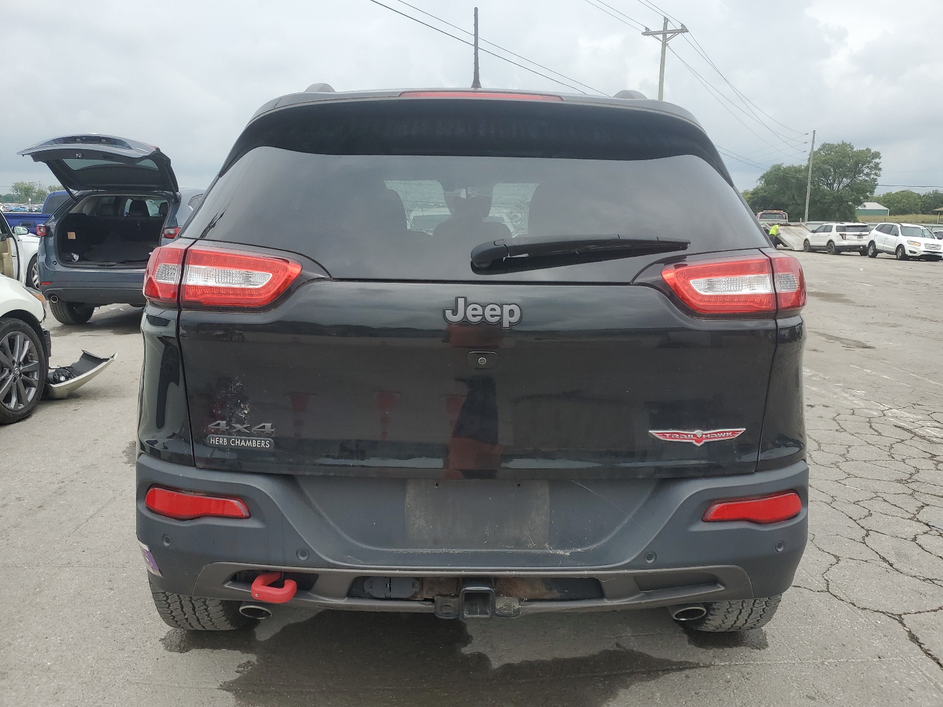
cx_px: 472
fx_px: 708
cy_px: 354
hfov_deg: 67.3
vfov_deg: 53.1
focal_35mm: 26
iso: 50
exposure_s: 1/2000
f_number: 1.5
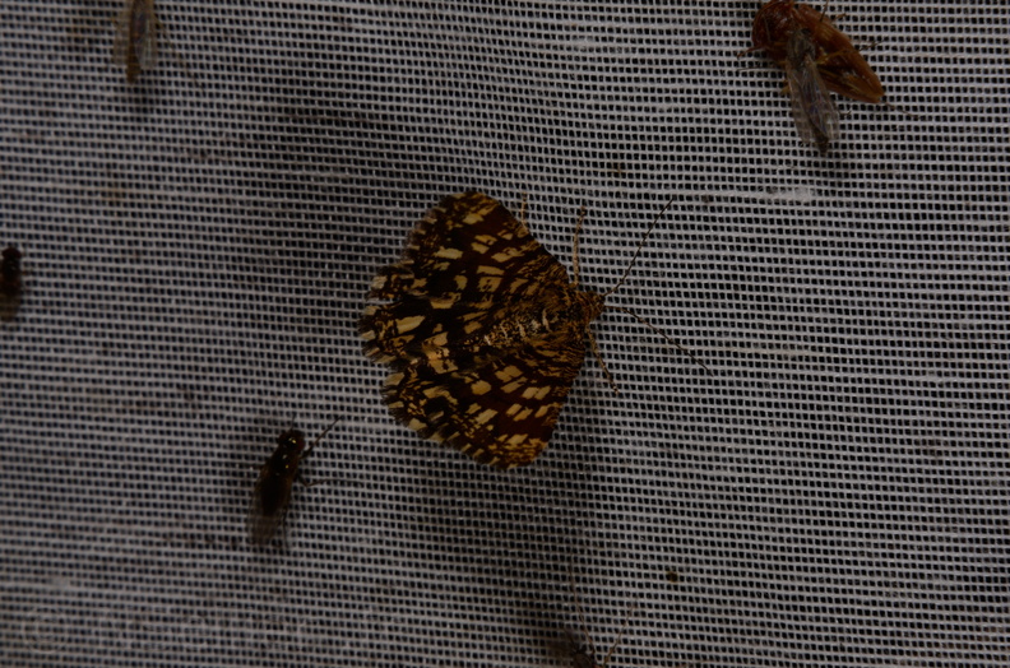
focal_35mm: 128
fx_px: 3568
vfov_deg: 10.7
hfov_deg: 16.1
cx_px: 505
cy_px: 334
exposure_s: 1/60
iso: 100
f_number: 25
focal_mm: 85
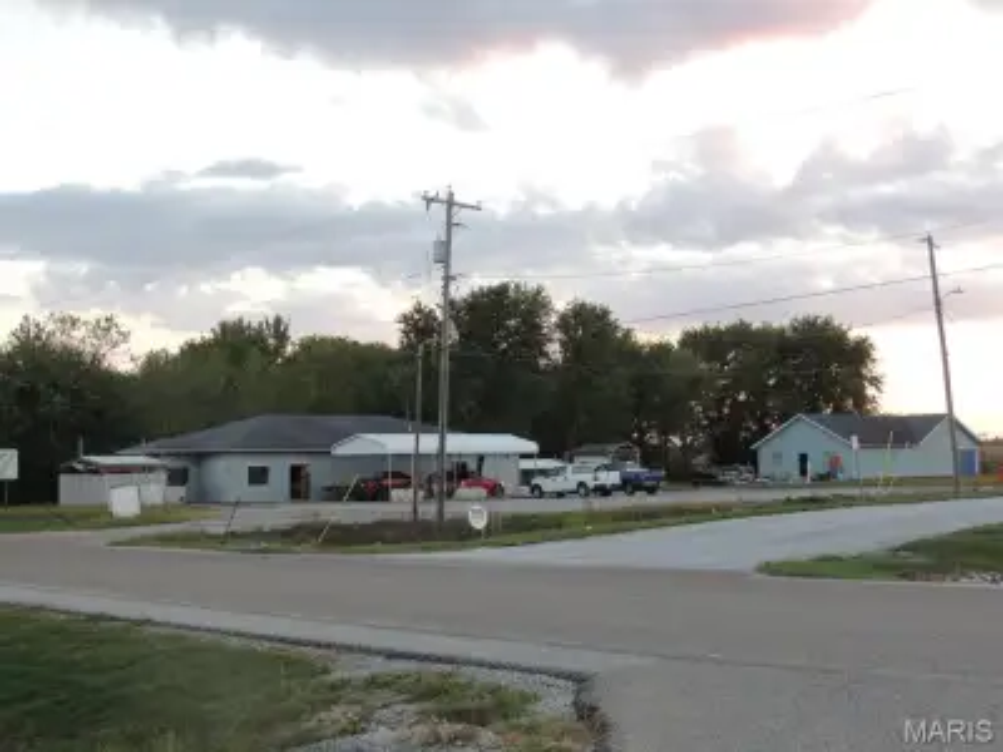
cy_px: 376
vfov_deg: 29.1
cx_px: 502
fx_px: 1449
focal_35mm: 50
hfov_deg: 38.2
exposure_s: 1/50
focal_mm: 8.9
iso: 200
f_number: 3.6
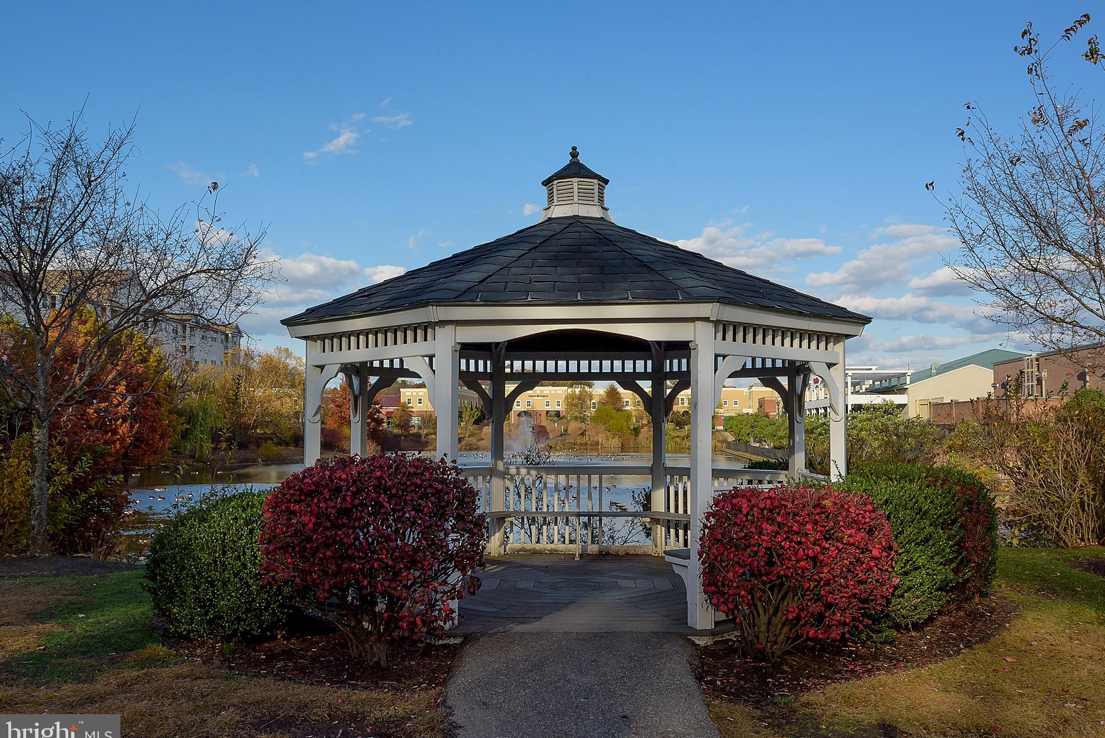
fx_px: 1105
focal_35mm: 36
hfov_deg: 53.1
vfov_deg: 36.9
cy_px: 375
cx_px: 566
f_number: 16
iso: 800
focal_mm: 35
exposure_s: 1/500
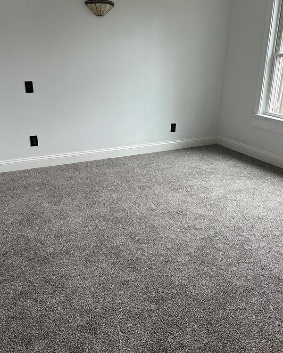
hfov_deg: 45.8
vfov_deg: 55.6
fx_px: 335
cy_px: 159
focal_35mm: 32
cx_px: 147
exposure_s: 1/113
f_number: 1.78
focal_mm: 6.86
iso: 250
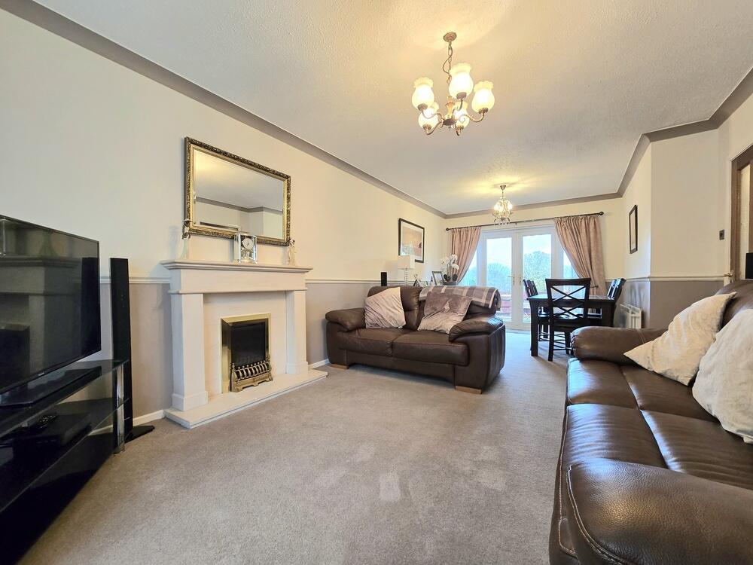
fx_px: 283
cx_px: 376
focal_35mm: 13
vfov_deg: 89.9
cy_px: 282
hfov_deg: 106.2
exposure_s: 1/50.3
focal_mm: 2.2
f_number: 2.2
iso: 160
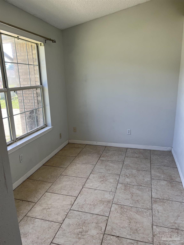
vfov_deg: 67.3
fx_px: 184
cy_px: 122
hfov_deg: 53.1
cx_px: 92
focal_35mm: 26
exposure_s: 1/260
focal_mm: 5.7
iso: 40
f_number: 1.5
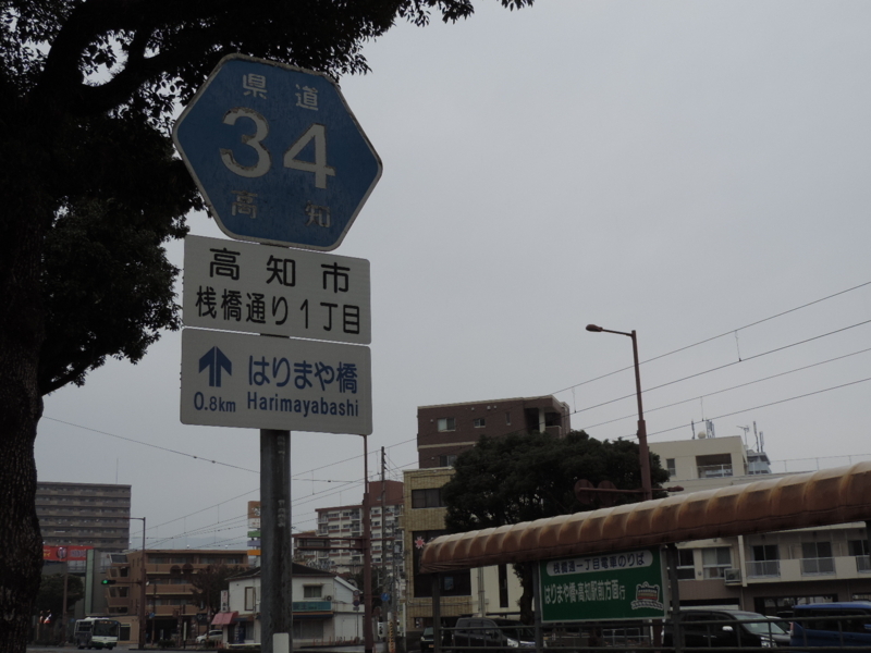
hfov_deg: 43.9
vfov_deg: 33.6
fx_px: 1082
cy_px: 326
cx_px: 436
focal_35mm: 43
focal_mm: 7.6
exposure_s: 1/400
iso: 80
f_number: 3.4
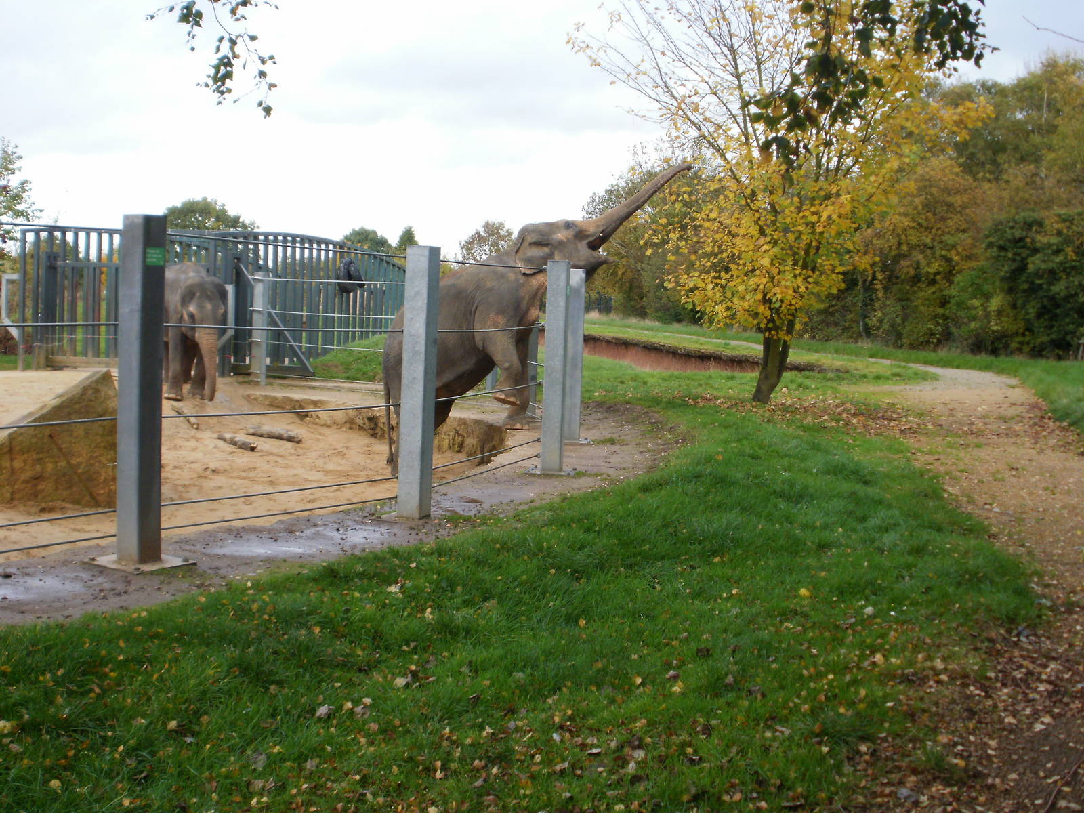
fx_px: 1378
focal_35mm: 44
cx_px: 542
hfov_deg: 42.9
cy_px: 406
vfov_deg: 32.9
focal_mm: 7.7
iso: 100
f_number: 4
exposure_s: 1/100
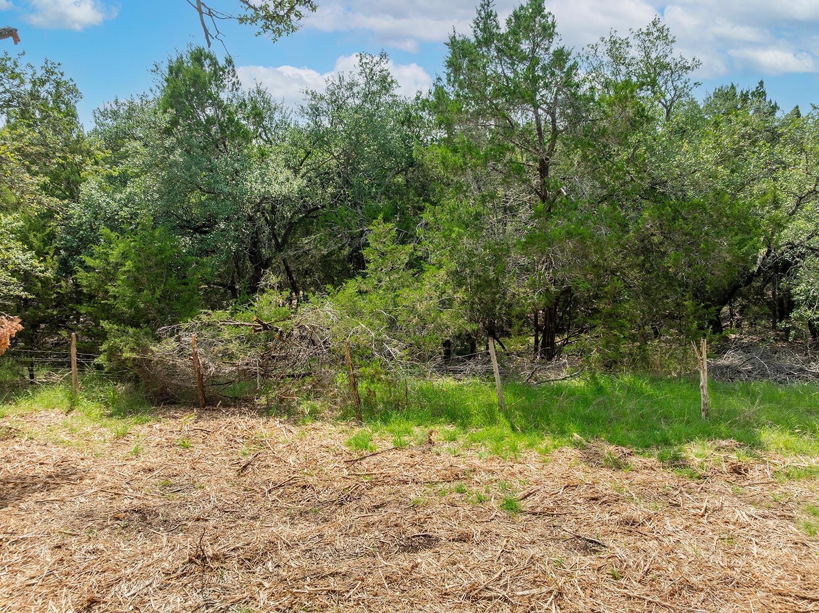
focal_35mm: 24
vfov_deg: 56.8
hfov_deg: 71.6
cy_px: 306
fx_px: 567
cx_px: 410
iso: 100
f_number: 5.6
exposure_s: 1/400
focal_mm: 12.29
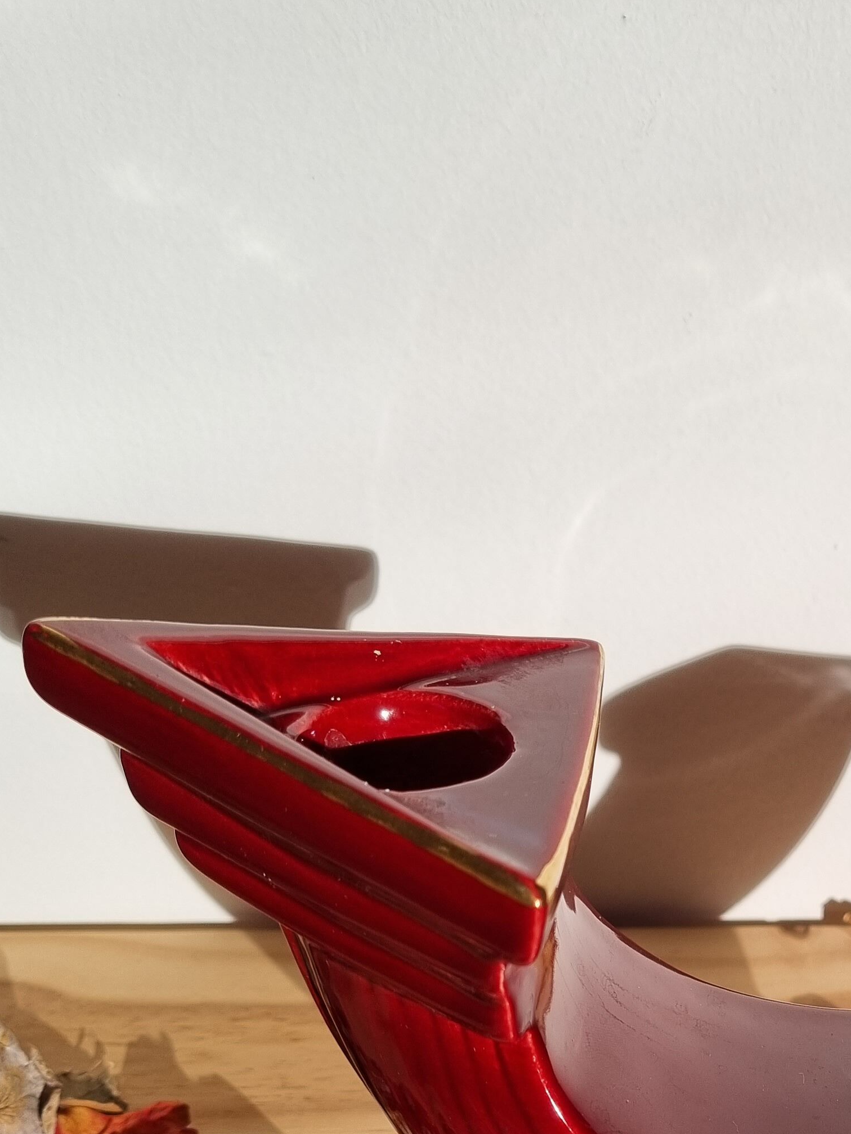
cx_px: 794
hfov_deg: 26.9
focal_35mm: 52
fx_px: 1704
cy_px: 975
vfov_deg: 35.1
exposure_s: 1/2512
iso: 50
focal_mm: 5.4
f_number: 1.8
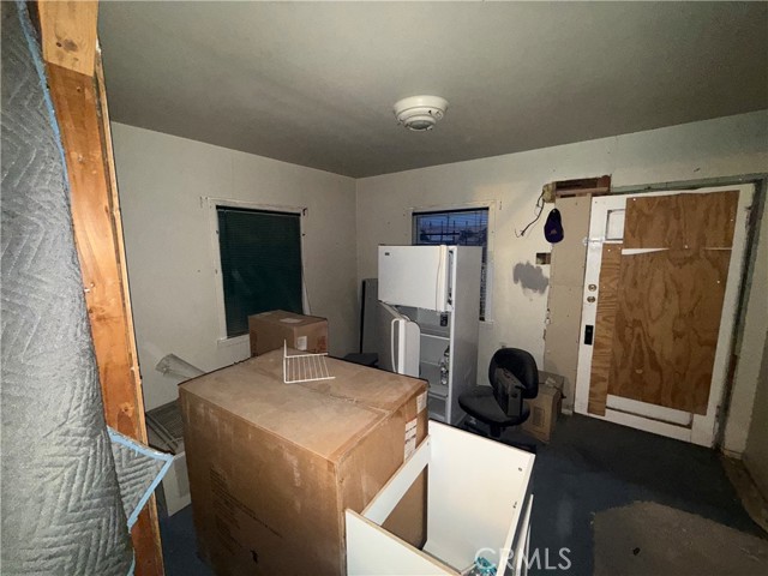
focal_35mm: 14
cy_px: 288
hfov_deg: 102.1
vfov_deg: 85.7
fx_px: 311
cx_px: 384
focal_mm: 2.22
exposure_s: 1/18
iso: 320
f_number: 2.2
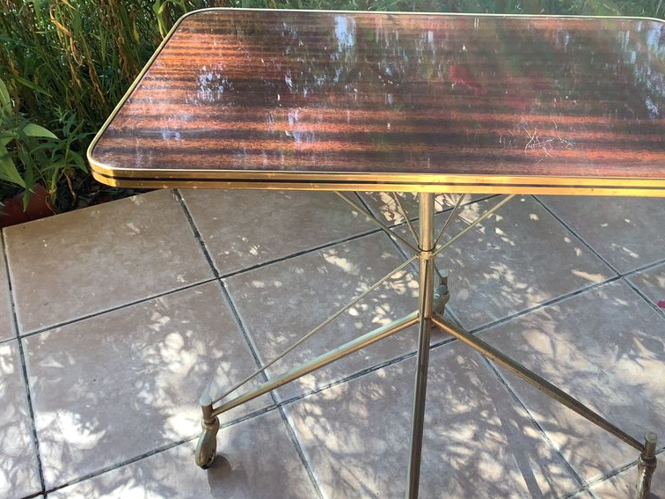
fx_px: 788
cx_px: 436
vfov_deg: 35.0
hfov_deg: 45.2
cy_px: 206
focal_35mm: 41
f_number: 2.4
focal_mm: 3.3
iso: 25
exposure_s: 1/159
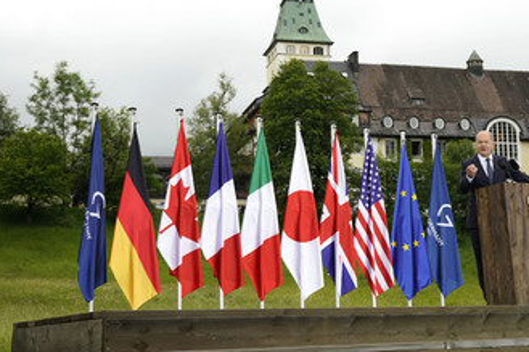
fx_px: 866
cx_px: 351
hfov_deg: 33.7
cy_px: 159
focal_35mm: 59
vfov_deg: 23.0
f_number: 4.5
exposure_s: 1/800
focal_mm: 43
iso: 1000
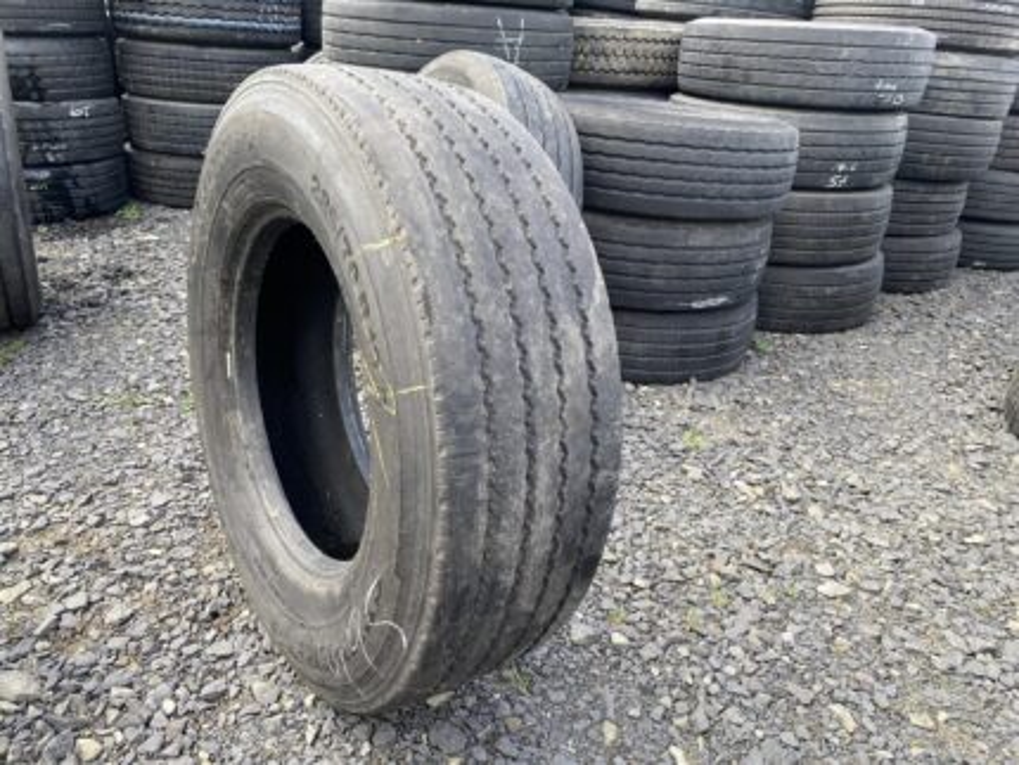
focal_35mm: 26
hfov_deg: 67.3
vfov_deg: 53.1
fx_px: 766
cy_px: 382
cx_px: 510
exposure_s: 1/270
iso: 32
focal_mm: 4.25
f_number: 1.8
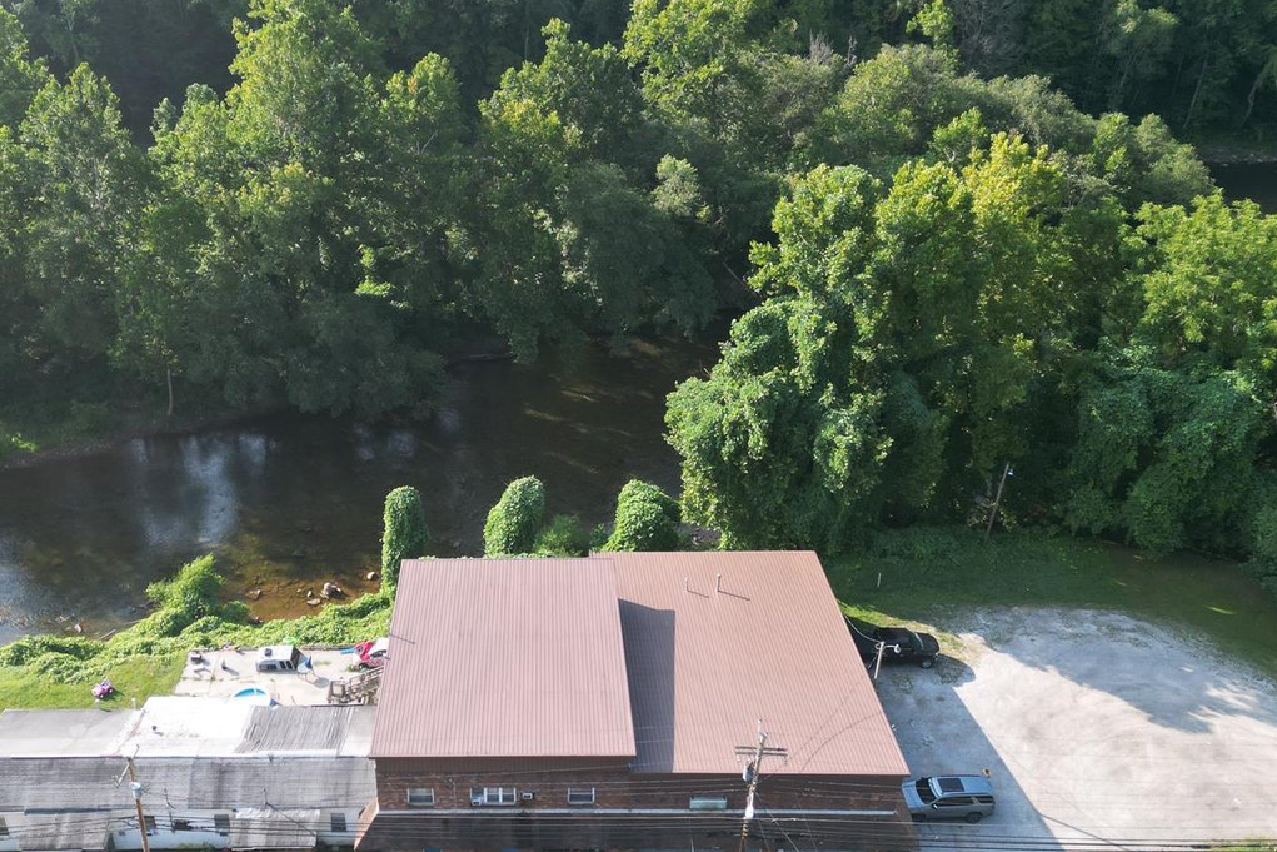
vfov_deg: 35.9
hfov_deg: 51.6
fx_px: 1313
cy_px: 393
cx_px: 526
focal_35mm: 37
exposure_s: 1/800
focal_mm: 6.72
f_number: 1.7
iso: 140
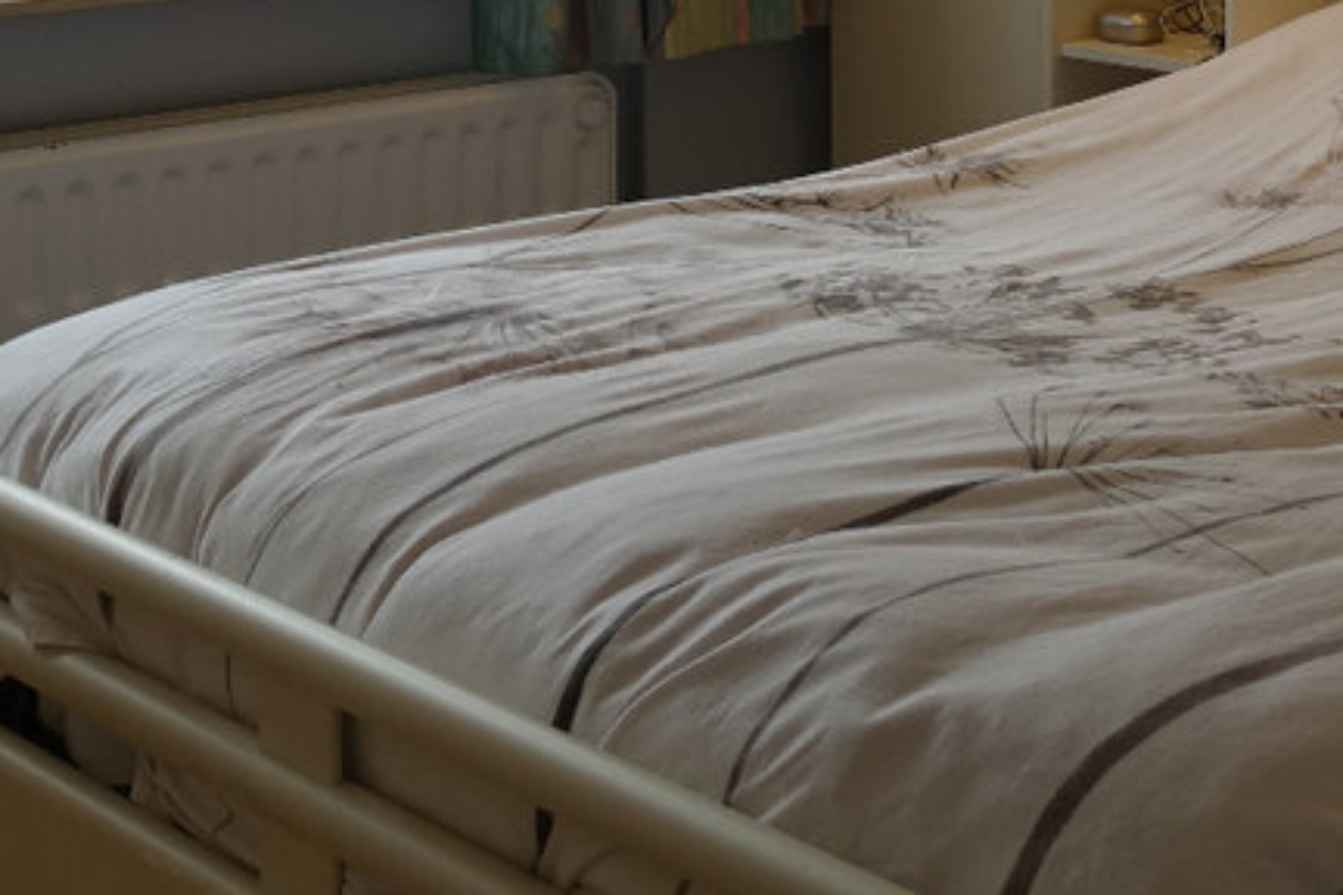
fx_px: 2798
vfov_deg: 16.9
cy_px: -333
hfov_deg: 25.7
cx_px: 1321
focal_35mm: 75
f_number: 4
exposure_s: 1/80
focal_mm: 8.8
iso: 125
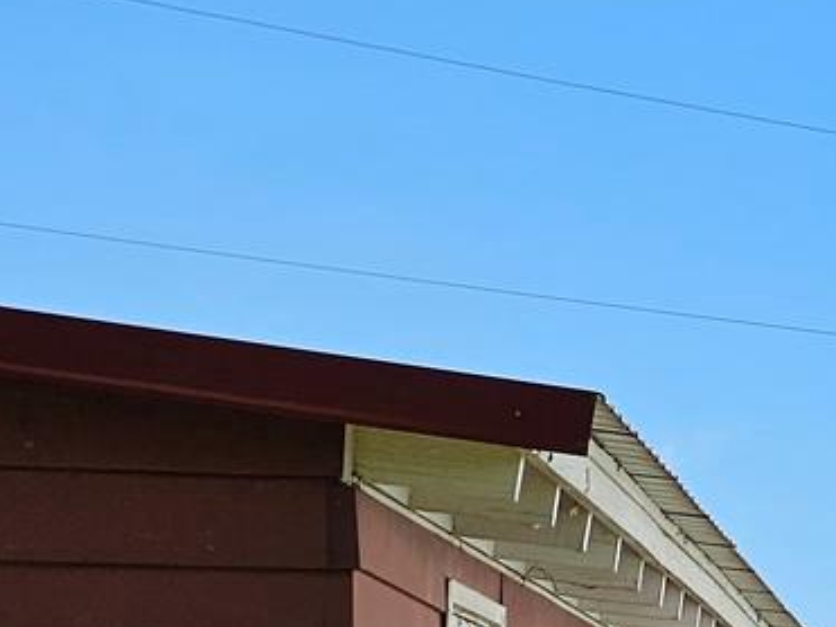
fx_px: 3066
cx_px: 1638
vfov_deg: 11.6
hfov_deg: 13.5
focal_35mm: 127
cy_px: 476
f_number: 1.7
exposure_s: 1/861
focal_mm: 6.3
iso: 10
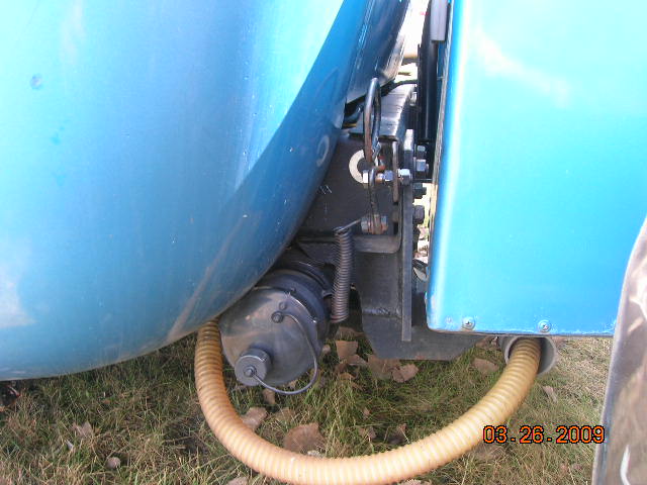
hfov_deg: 54.0
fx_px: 635
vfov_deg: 41.8
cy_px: 242
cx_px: 324
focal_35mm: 34
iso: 50
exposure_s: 1/11.3
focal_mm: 5.7
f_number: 4.9
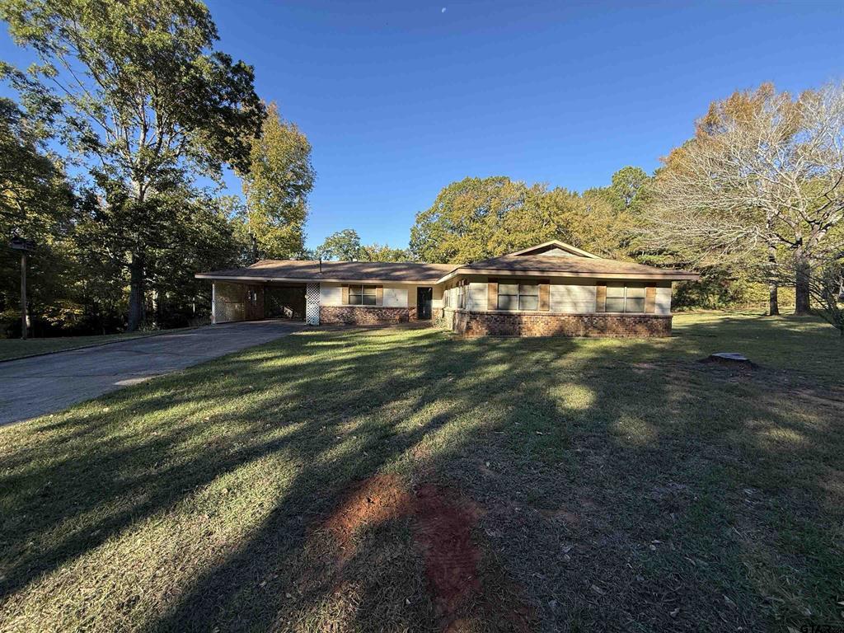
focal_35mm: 14
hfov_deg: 102.1
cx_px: 422
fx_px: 341
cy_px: 316
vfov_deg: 85.7
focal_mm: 2.22
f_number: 2.2
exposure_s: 1/545
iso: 50
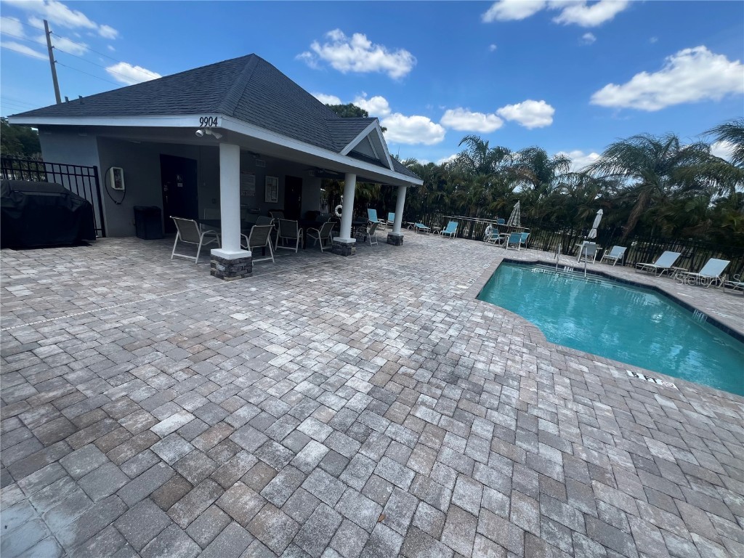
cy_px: 279
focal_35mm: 13
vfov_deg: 89.9
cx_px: 372
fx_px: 279
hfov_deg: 106.2
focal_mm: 1.57
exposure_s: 1/943
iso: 32
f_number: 1.8
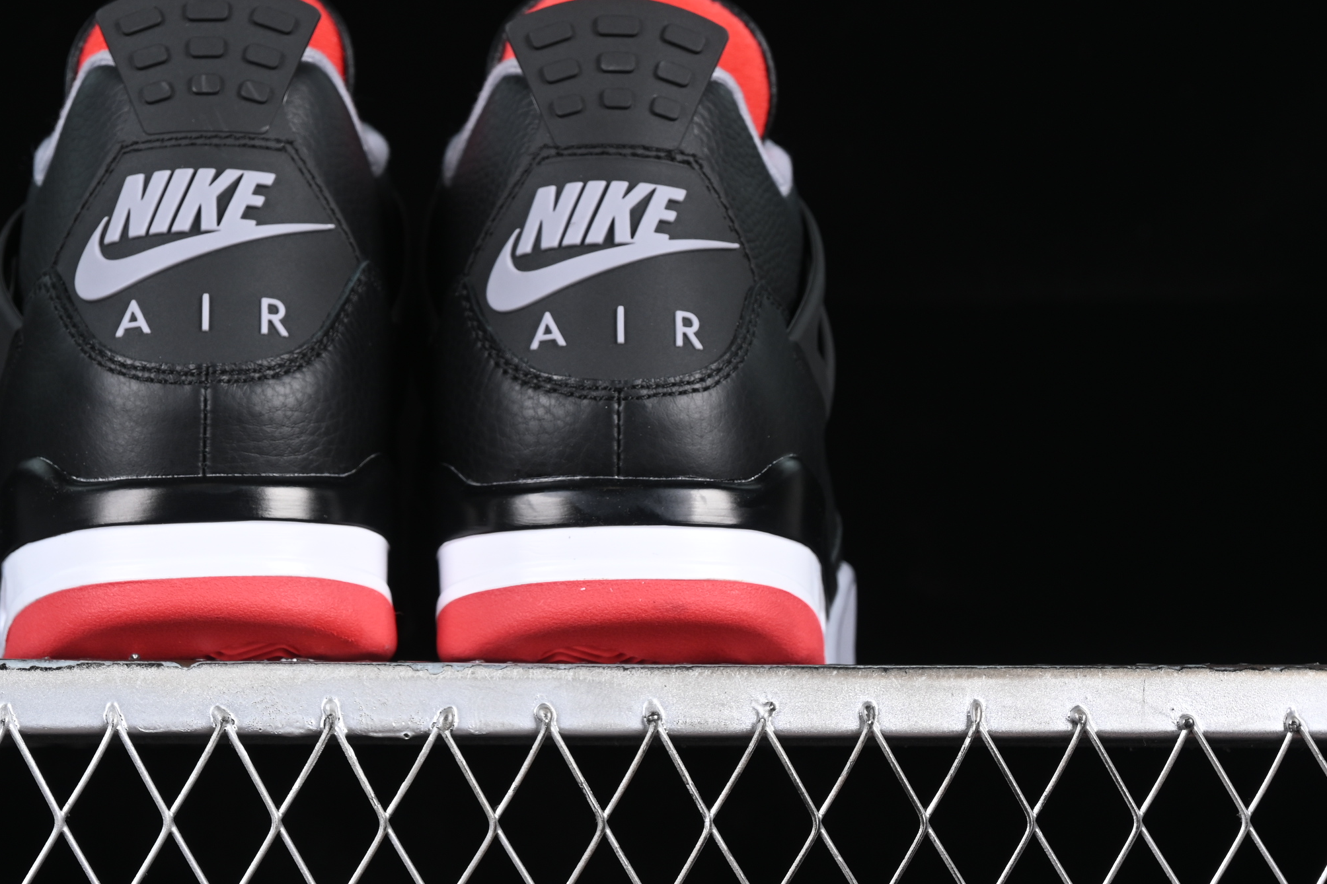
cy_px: 293
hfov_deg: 19.6
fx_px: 3833
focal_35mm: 104
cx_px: 420
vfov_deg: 13.1
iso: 160
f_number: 6.3
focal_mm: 50
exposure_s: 1/60
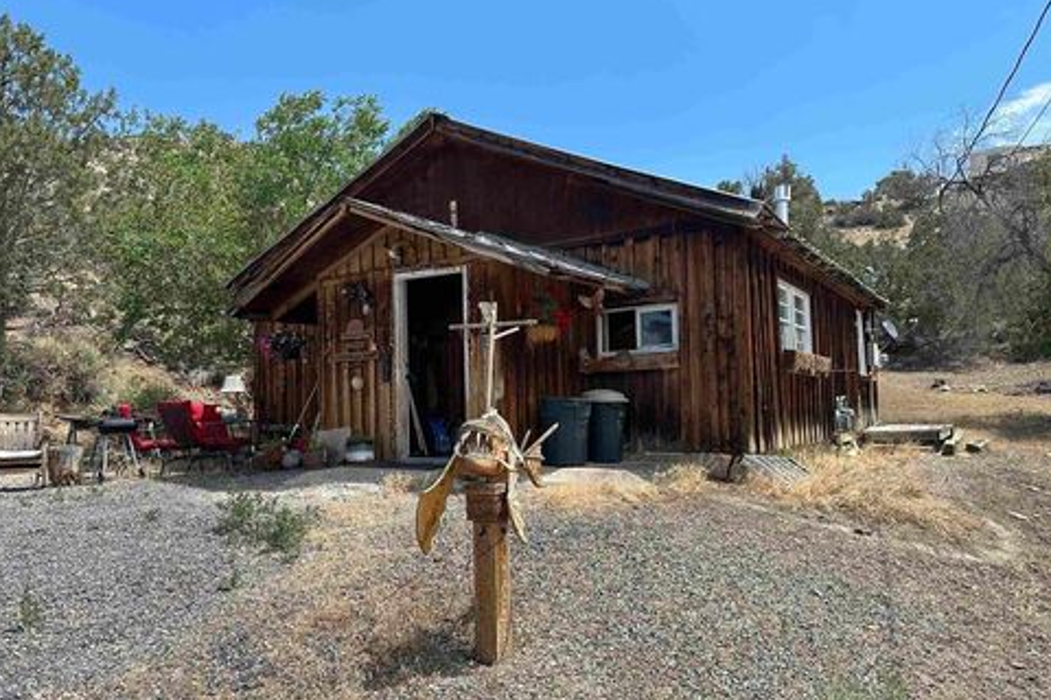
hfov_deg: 69.4
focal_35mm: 26
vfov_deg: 49.5
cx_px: 536
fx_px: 759
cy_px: 377
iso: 80
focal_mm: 6.86
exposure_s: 1/2967
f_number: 1.78
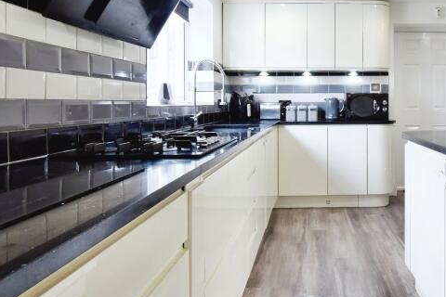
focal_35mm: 32
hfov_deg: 56.3
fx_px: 396
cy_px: 99
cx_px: 325
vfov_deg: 40.6
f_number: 8
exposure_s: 1/25
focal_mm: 10
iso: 640
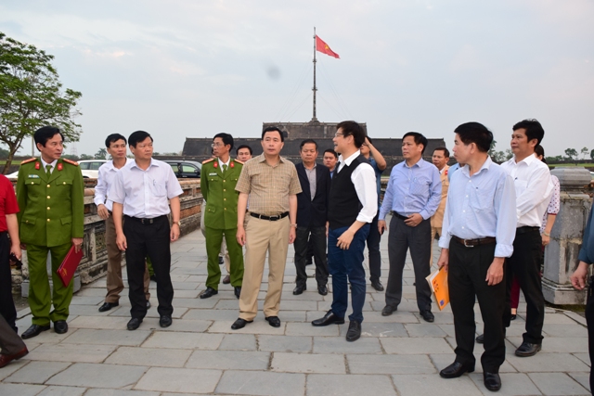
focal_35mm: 27
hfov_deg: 67.4
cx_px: 297
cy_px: 198
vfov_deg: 48.0
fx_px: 446
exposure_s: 1/100
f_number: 6.3
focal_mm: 18
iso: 640
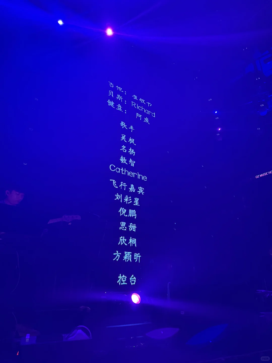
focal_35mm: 24
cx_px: 136
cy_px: 182
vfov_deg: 71.6
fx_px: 251
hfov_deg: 56.8
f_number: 1.78
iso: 1000
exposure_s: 1/40
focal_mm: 6.76
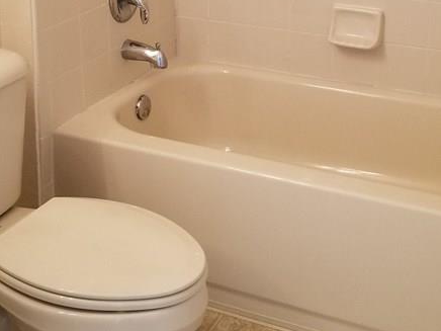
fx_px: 777
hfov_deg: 31.7
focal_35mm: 61
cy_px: 24
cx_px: 209
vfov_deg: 23.3
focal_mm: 4.3
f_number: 1.7
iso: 200
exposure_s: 1/30
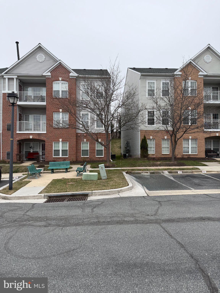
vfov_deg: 71.6
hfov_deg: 56.8
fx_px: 203
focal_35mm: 24
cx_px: 110
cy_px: 146
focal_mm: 6.76
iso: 80
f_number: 1.78
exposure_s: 1/414
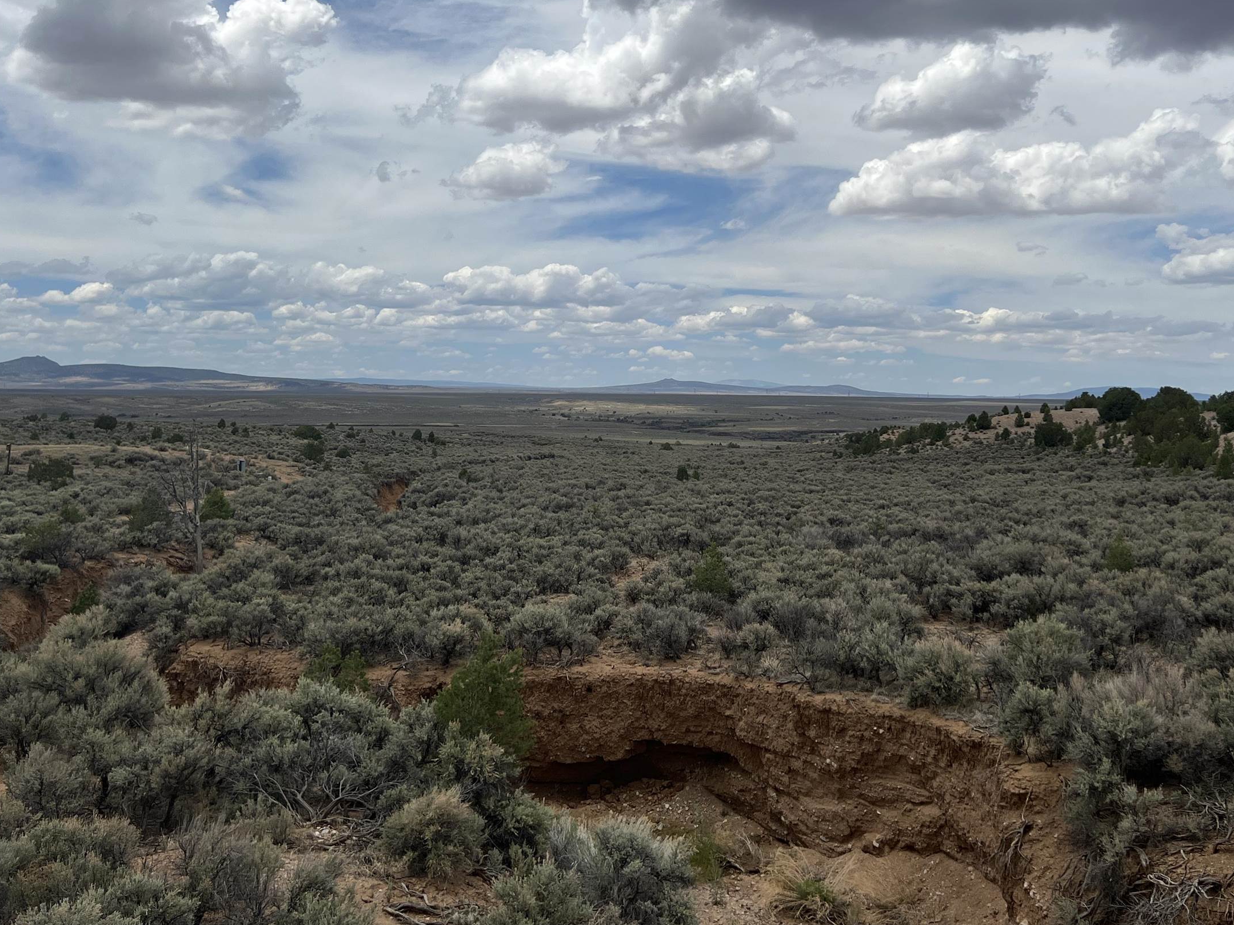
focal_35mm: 37
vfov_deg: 38.1
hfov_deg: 50.1
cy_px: 289
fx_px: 1319
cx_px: 670
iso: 50
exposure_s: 1/9434
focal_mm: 5.7
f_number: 1.5
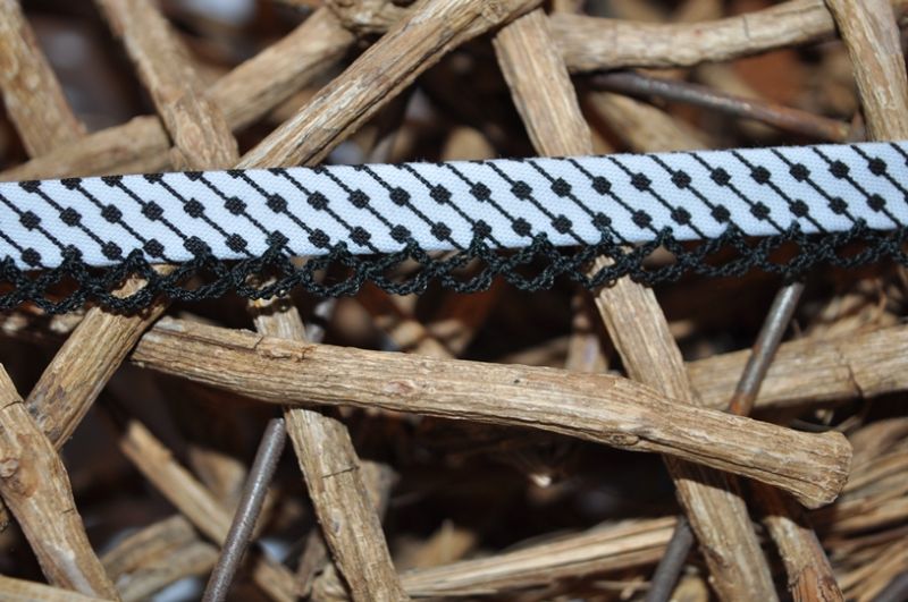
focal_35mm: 69
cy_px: 301
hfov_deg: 29.3
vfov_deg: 19.7
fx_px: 1738
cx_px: 454
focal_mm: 46
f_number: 5
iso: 200
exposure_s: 1/60
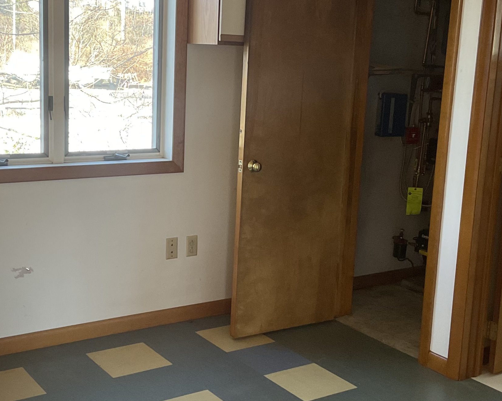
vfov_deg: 28.6
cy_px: 181
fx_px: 787
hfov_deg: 35.4
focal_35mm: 53
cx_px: 243
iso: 64
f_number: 1.8
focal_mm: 3
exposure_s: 1/60
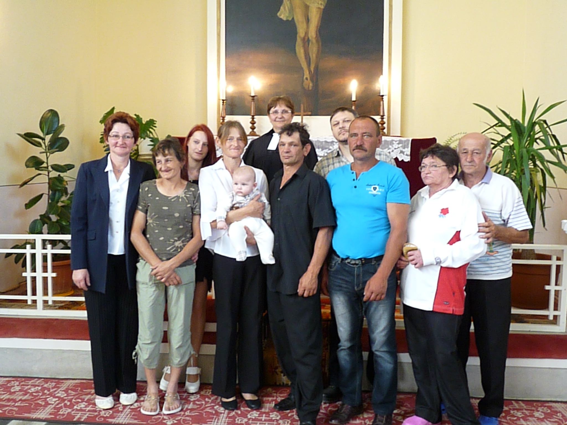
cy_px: 212
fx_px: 557
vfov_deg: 41.8
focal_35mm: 34
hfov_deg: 54.0
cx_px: 284
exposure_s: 1/40
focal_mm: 6
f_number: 3
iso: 800
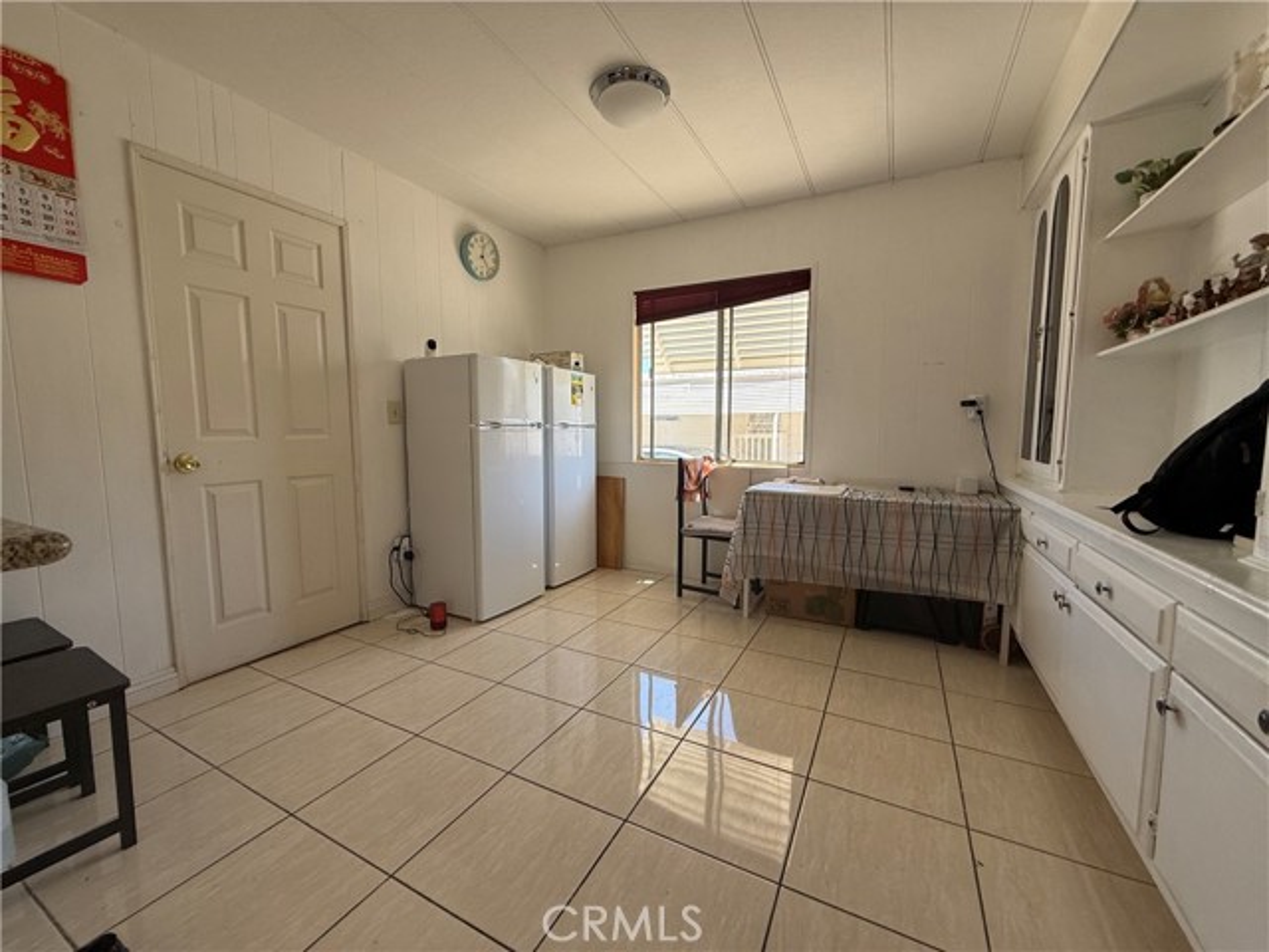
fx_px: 513
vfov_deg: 85.7
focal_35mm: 14
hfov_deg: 102.1
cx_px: 634
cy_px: 476
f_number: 2.2
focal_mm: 2.22
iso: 64
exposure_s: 1/161
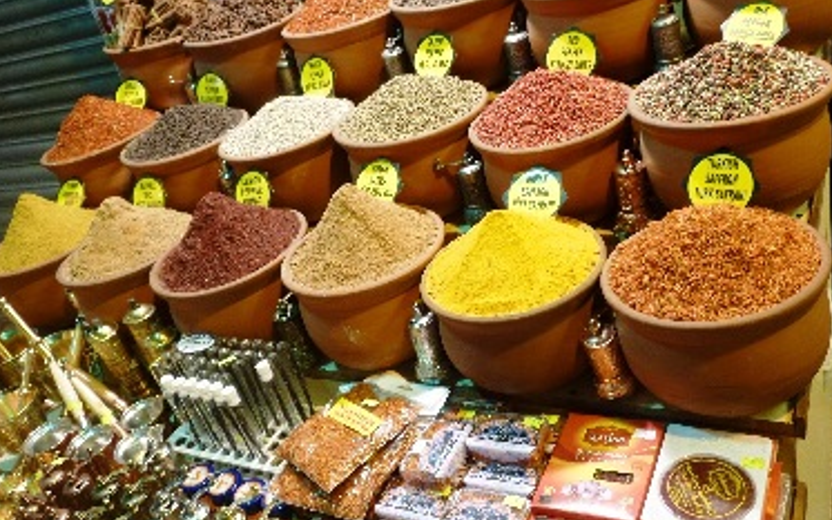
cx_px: 437
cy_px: 228
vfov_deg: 38.2
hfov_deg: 58.1
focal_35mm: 33
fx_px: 748
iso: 160
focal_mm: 5.2
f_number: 3.5
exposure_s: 1/30
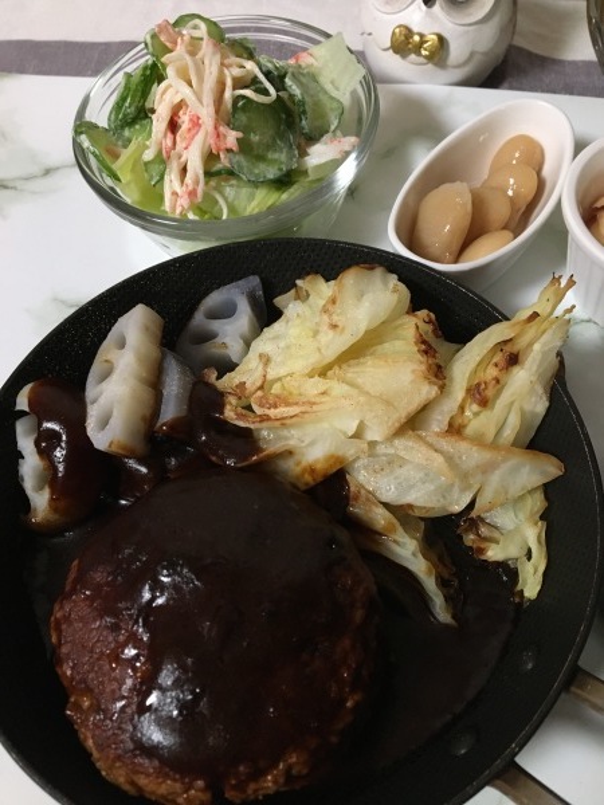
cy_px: 402
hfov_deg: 48.2
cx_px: 302
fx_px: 675
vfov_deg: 61.7
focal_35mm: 29
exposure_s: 1/24
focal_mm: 4.15
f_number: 2.2
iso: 200
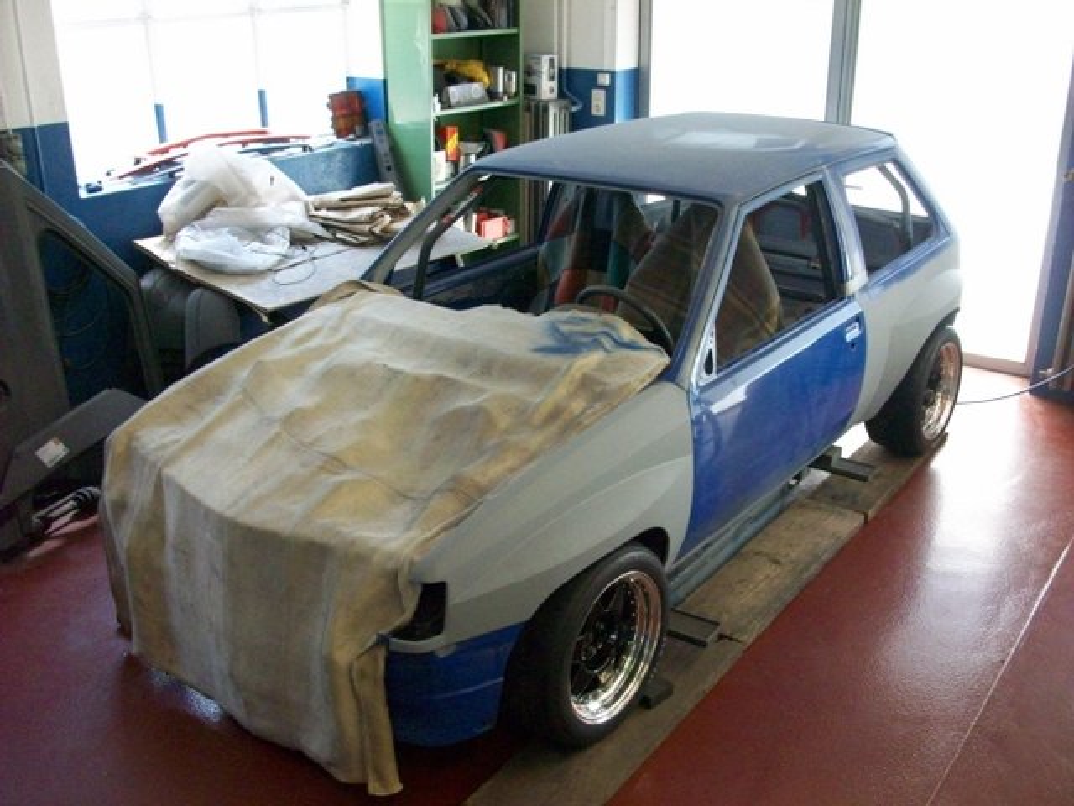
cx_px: 537
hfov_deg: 54.0
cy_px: 403
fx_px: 1055
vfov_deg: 41.8
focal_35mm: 34
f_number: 2.8
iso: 310
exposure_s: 1/128
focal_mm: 5.7
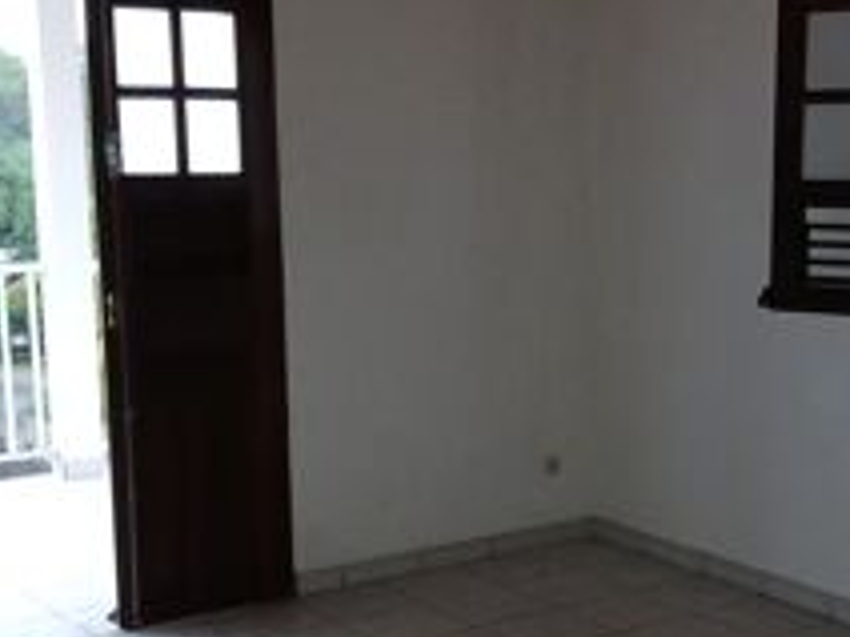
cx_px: 597
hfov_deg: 32.3
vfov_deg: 24.6
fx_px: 1449
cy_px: 453
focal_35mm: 59
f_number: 1.8
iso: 250
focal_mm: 3.98
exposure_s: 1/33.3
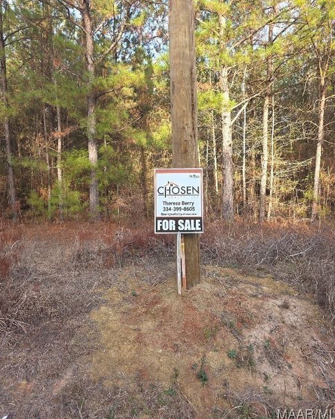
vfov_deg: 68.0
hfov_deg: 56.8
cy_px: 195
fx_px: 310
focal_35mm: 25
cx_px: 173
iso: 16
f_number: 1.7
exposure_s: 1/120
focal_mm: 6.3
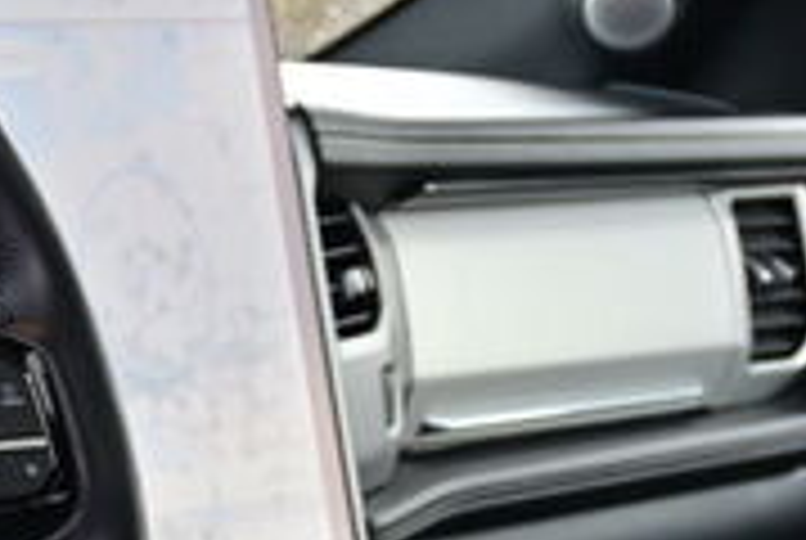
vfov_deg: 7.6
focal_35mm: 180
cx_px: -495
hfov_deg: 10.9
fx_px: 4037
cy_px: 648
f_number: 4.5
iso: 220
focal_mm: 26
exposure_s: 1/40
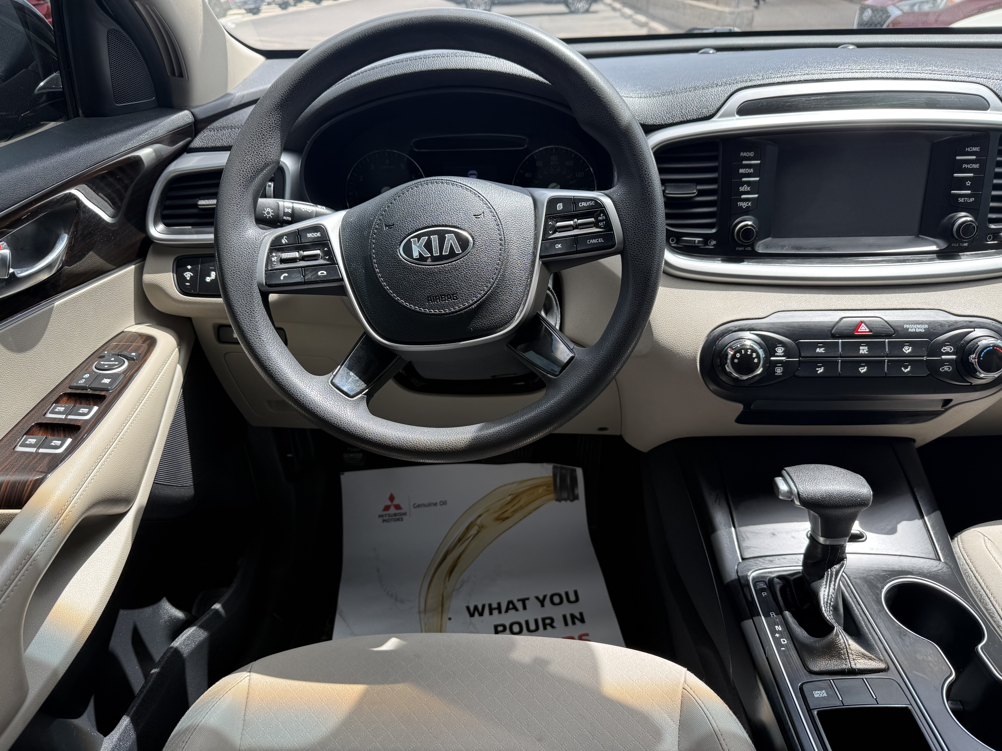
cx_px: 501
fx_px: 695
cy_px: 376
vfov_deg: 56.8
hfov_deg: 71.6
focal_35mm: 24
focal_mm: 6.76
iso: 80
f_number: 1.78
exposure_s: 1/510
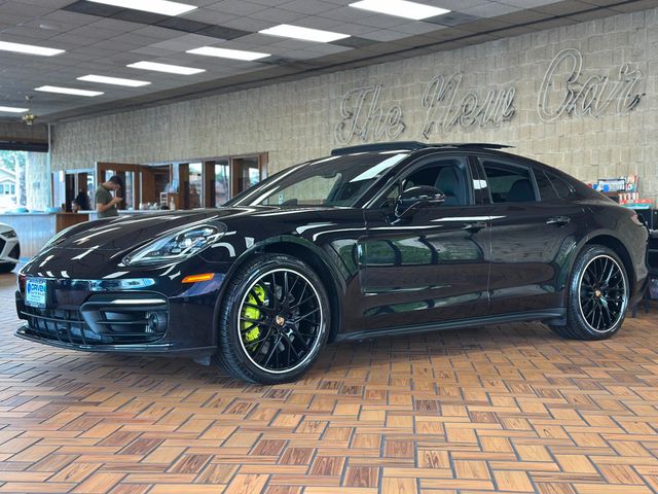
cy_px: 247
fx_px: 912
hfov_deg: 39.7
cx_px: 329
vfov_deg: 30.3
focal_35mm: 48
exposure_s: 1/120
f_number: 1.78
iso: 125
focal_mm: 6.86
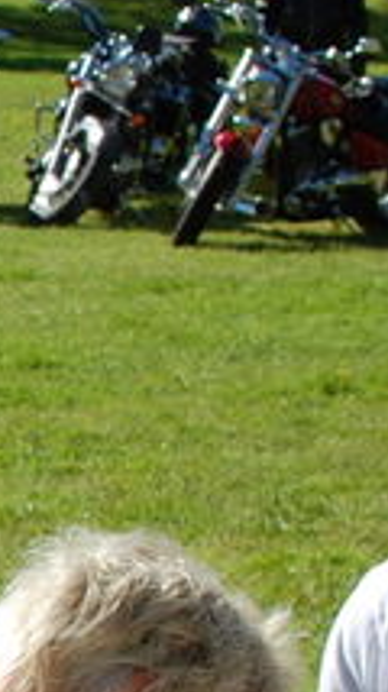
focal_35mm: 205
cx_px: -542
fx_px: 3758
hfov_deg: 5.7
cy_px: 551
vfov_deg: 10.5
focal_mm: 35
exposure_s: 1/250
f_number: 8
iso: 200
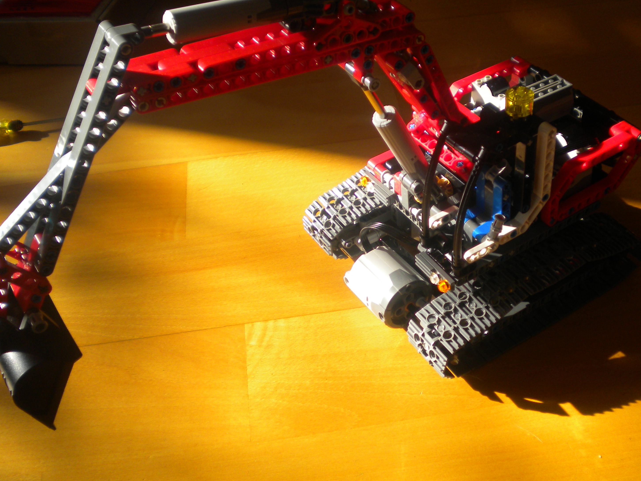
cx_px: 389
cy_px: 238
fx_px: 815
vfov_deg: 32.9
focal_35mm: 44
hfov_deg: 42.7
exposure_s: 1/230
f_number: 3.1
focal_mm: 6.3
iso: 80
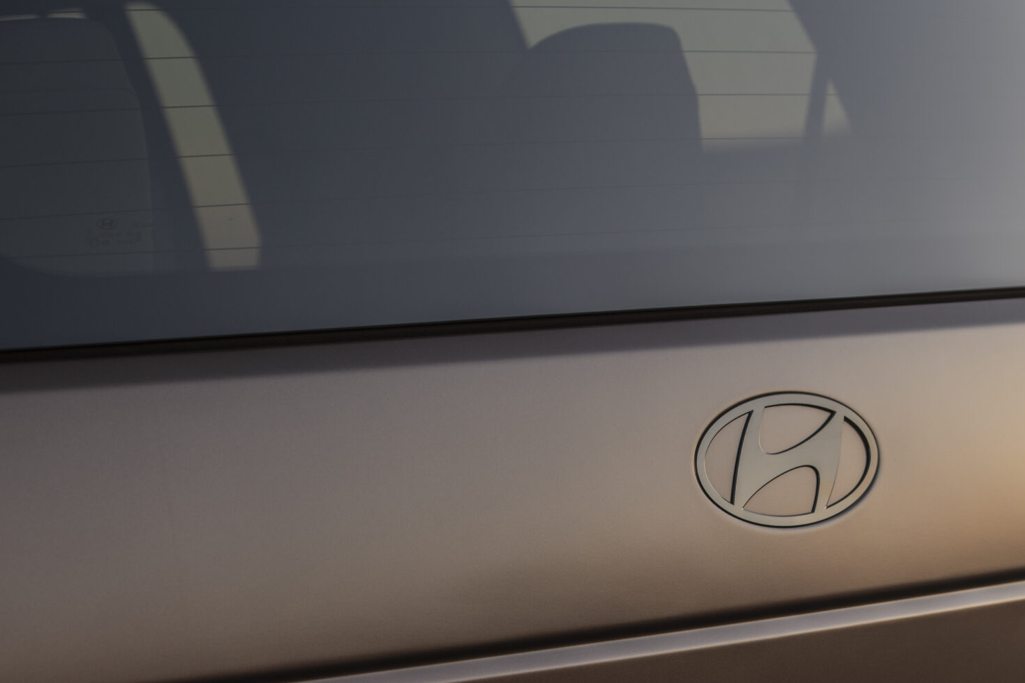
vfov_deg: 9.2
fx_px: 4242
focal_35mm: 149
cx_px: 717
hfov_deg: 13.7
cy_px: 574
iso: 64
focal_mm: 86
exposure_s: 1/6
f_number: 5
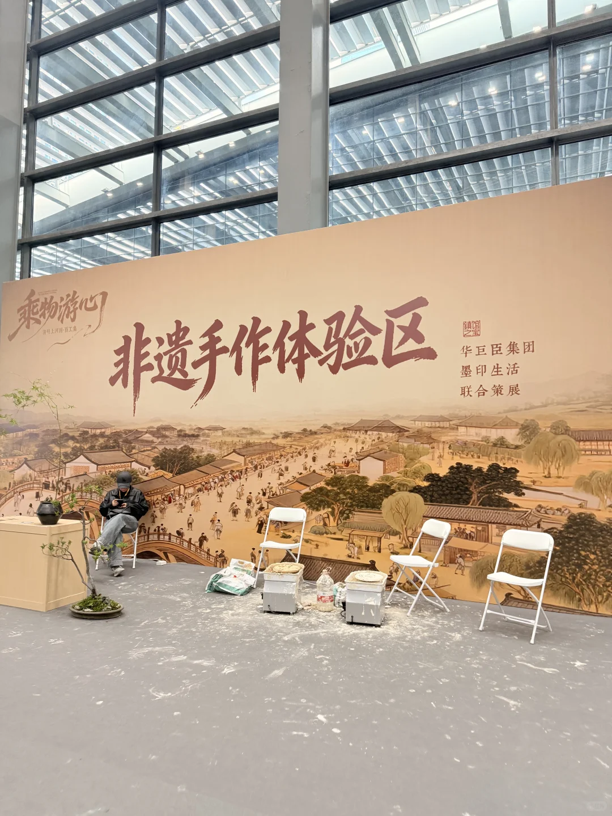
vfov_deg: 71.6
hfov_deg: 56.8
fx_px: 566
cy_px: 408
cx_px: 306
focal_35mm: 24
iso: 160
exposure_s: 1/100
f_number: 1.78
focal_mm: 6.76
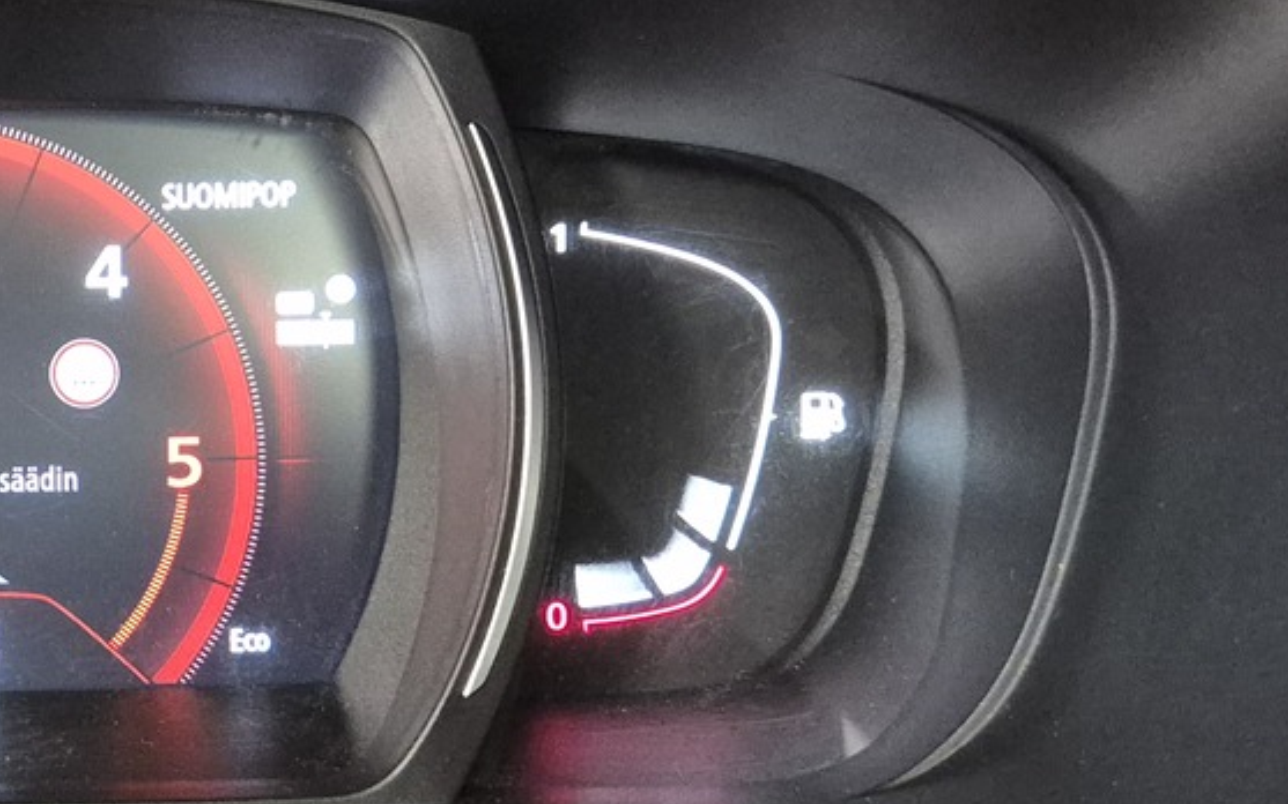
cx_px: -120
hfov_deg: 27.0
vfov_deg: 18.5
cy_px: 571
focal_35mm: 70
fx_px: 2457
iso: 1600
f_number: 1.8
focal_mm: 5.4
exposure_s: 1/100
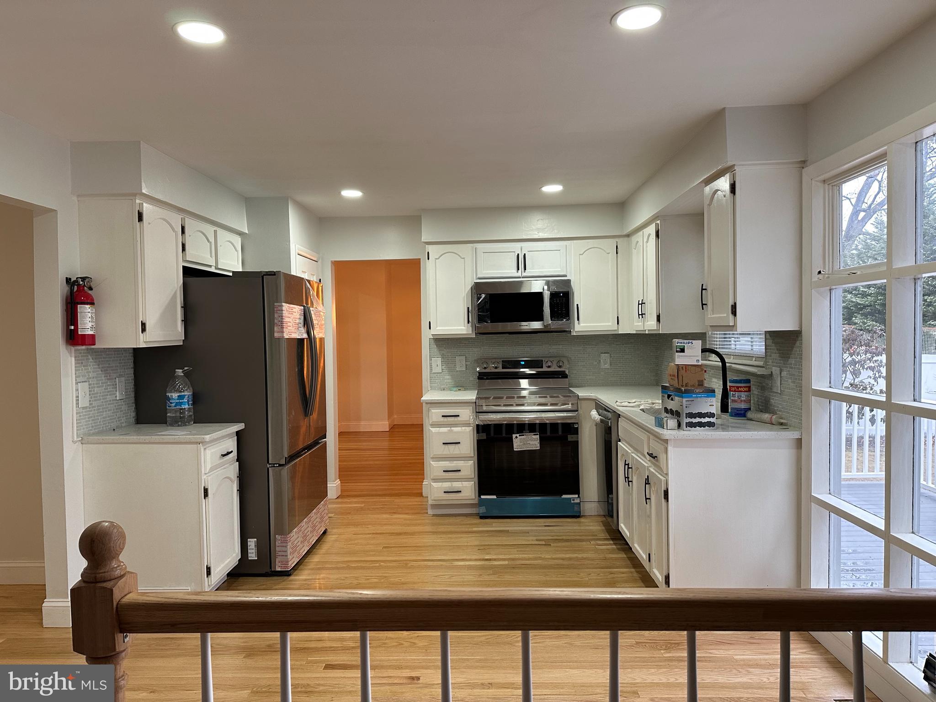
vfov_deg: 56.8
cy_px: 351
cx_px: 468
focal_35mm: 24
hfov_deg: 71.6
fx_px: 649
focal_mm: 6.86
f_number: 1.78
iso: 160
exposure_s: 1/120
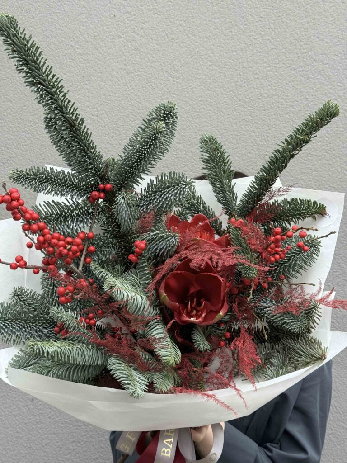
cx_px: 174
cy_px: 232
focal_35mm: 48
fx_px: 642
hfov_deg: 30.3
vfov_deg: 39.7
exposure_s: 1/60
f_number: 1.8
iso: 160
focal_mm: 6.8
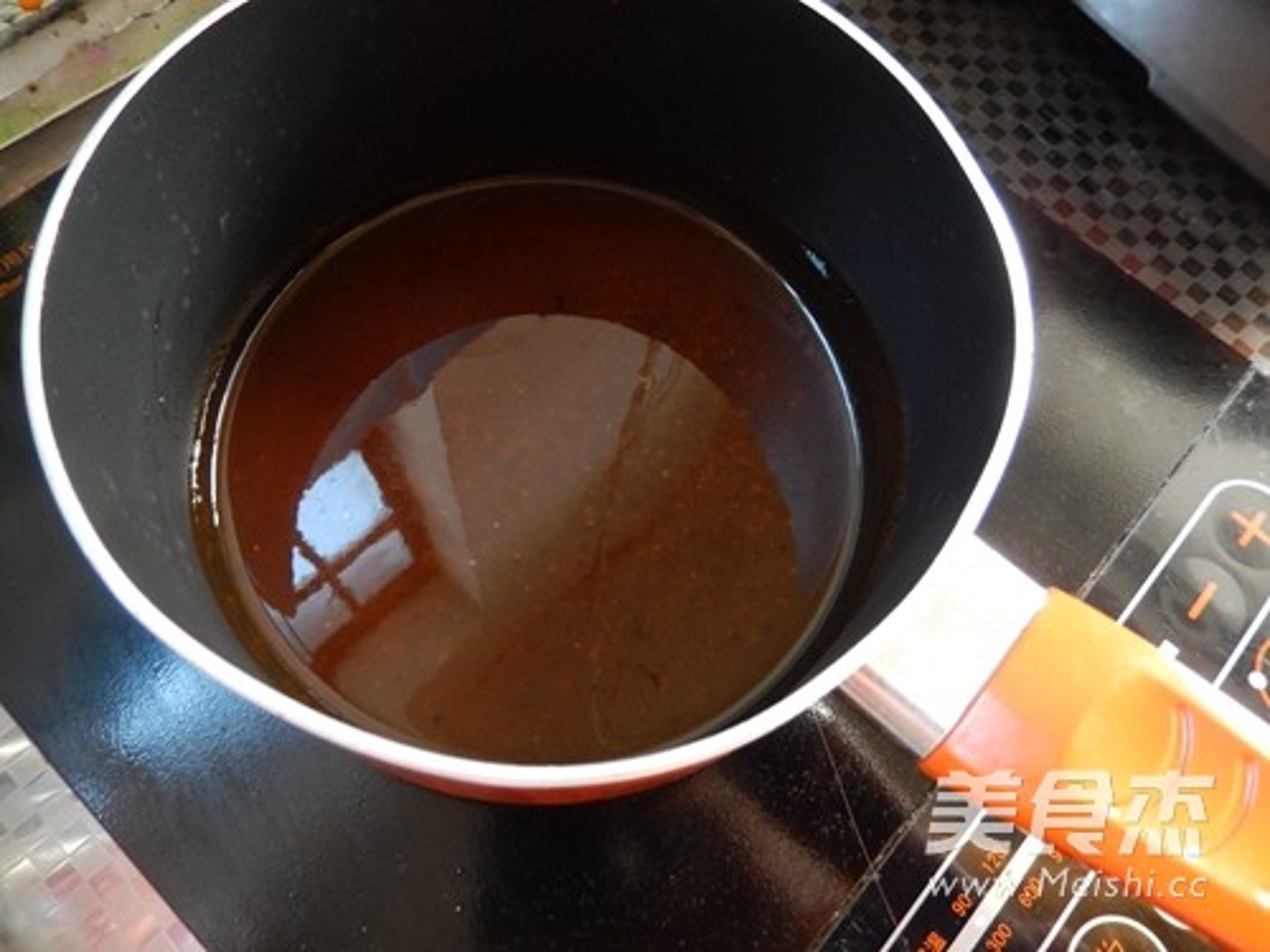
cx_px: 635
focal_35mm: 25
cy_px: 476
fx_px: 917
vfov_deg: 54.9
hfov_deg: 69.4
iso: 400
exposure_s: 1/25
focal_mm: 4.5
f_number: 3.4
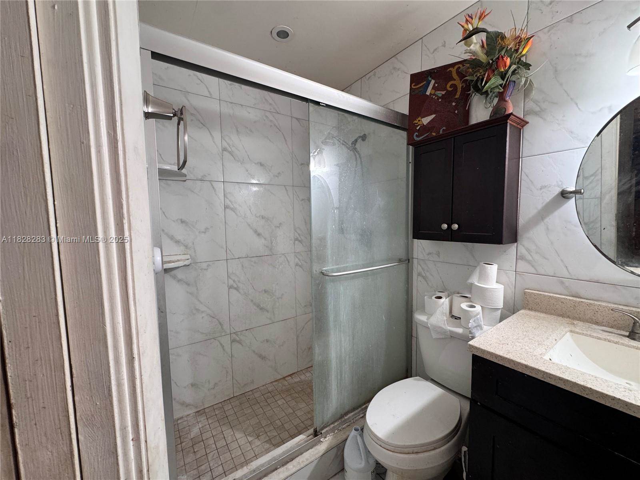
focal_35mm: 14
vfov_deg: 85.7
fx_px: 259
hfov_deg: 102.1
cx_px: 320
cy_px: 240
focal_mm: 2.22
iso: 250
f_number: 2.2
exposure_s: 1/60
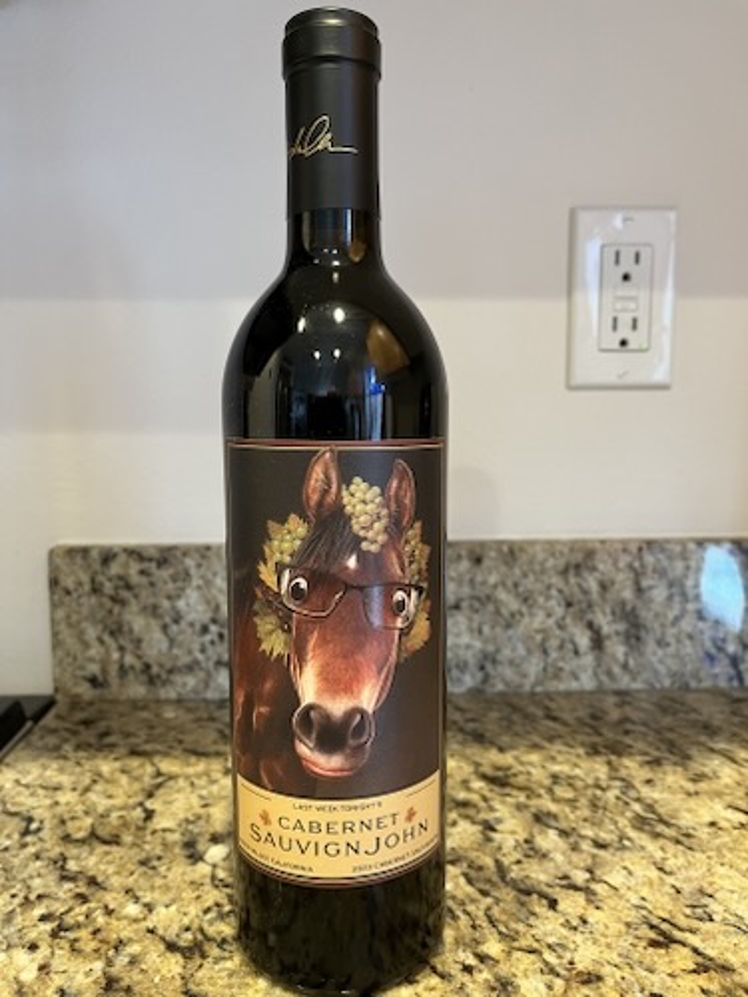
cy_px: 498
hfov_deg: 53.1
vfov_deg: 67.3
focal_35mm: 26
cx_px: 374
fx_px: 749
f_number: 1.6
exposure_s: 1/60
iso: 320
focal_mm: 5.1
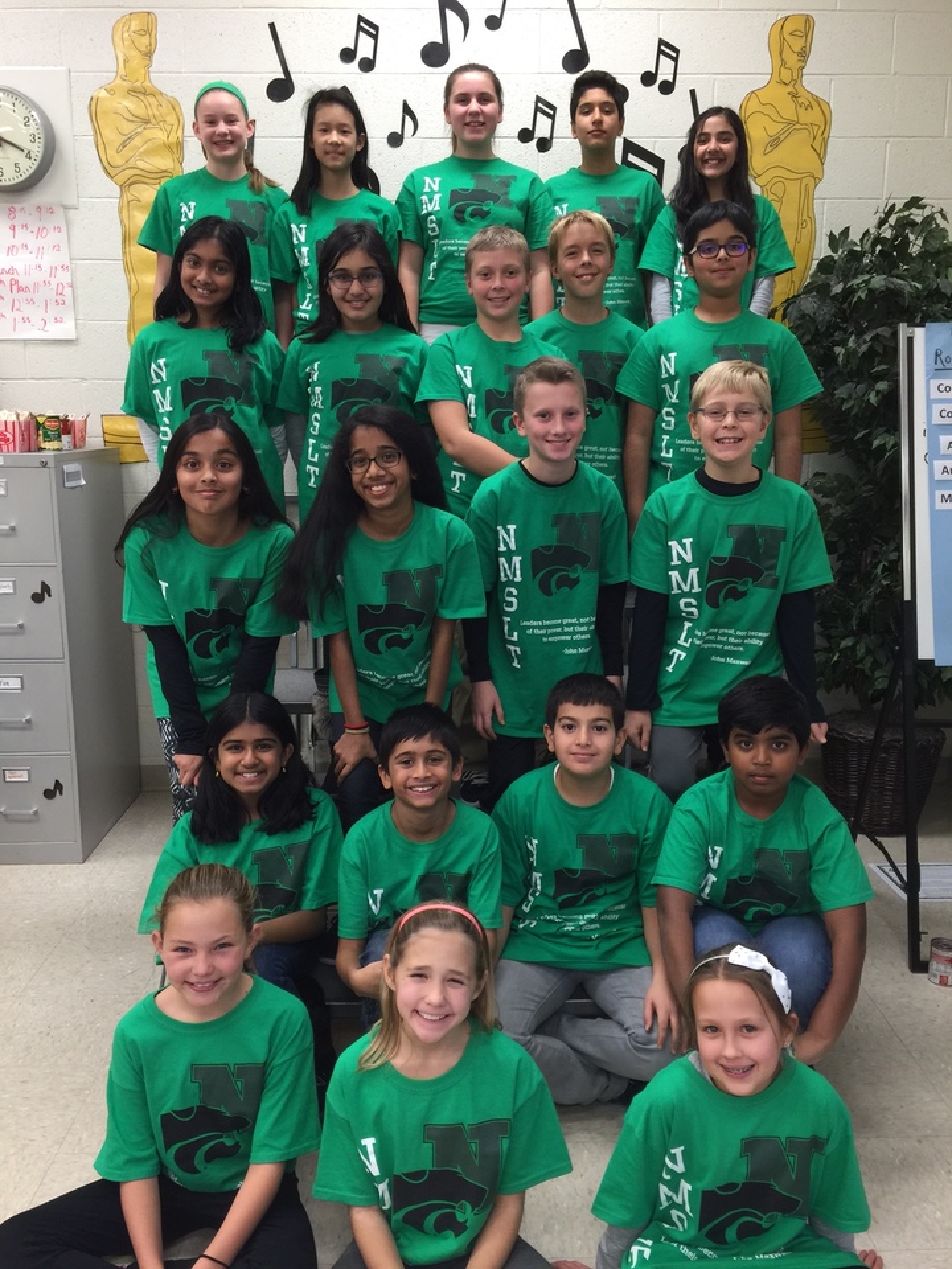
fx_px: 1063
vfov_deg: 61.7
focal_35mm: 29
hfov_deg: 48.2
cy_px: 634
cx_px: 476
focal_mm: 4.15
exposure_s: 1/15
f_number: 2.2
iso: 50
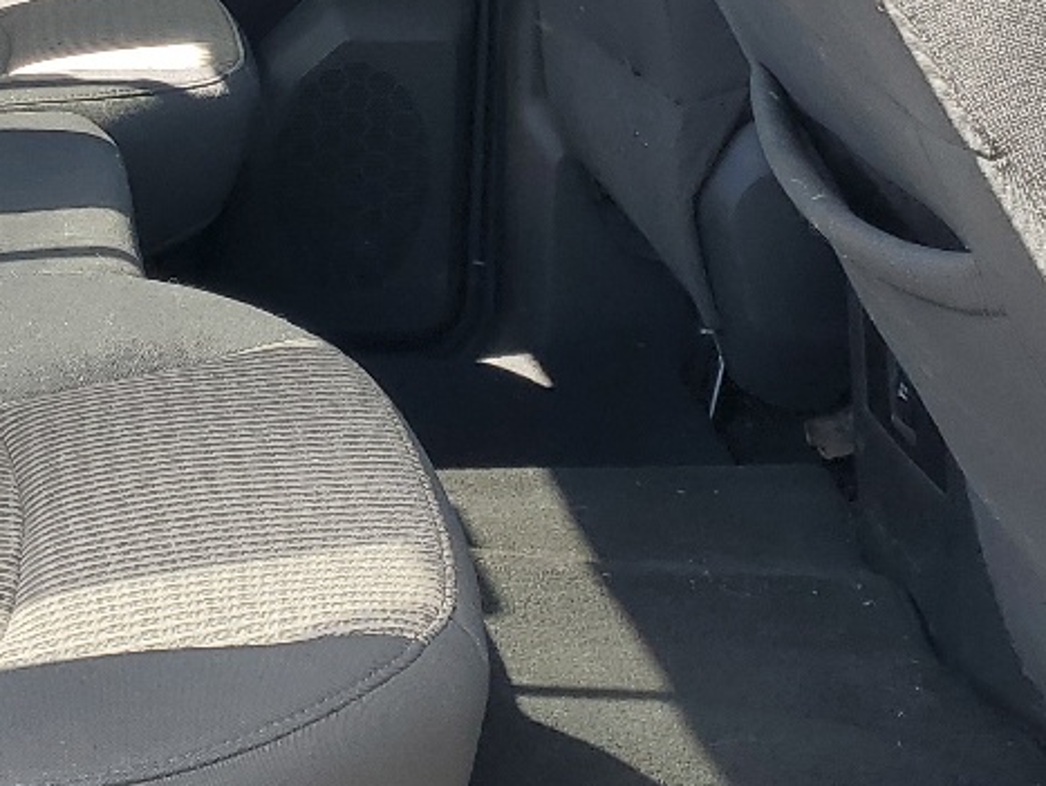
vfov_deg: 16.1
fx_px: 2691
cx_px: 132
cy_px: -101
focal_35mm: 89
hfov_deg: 21.6
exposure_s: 1/370
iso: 50
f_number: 1.5
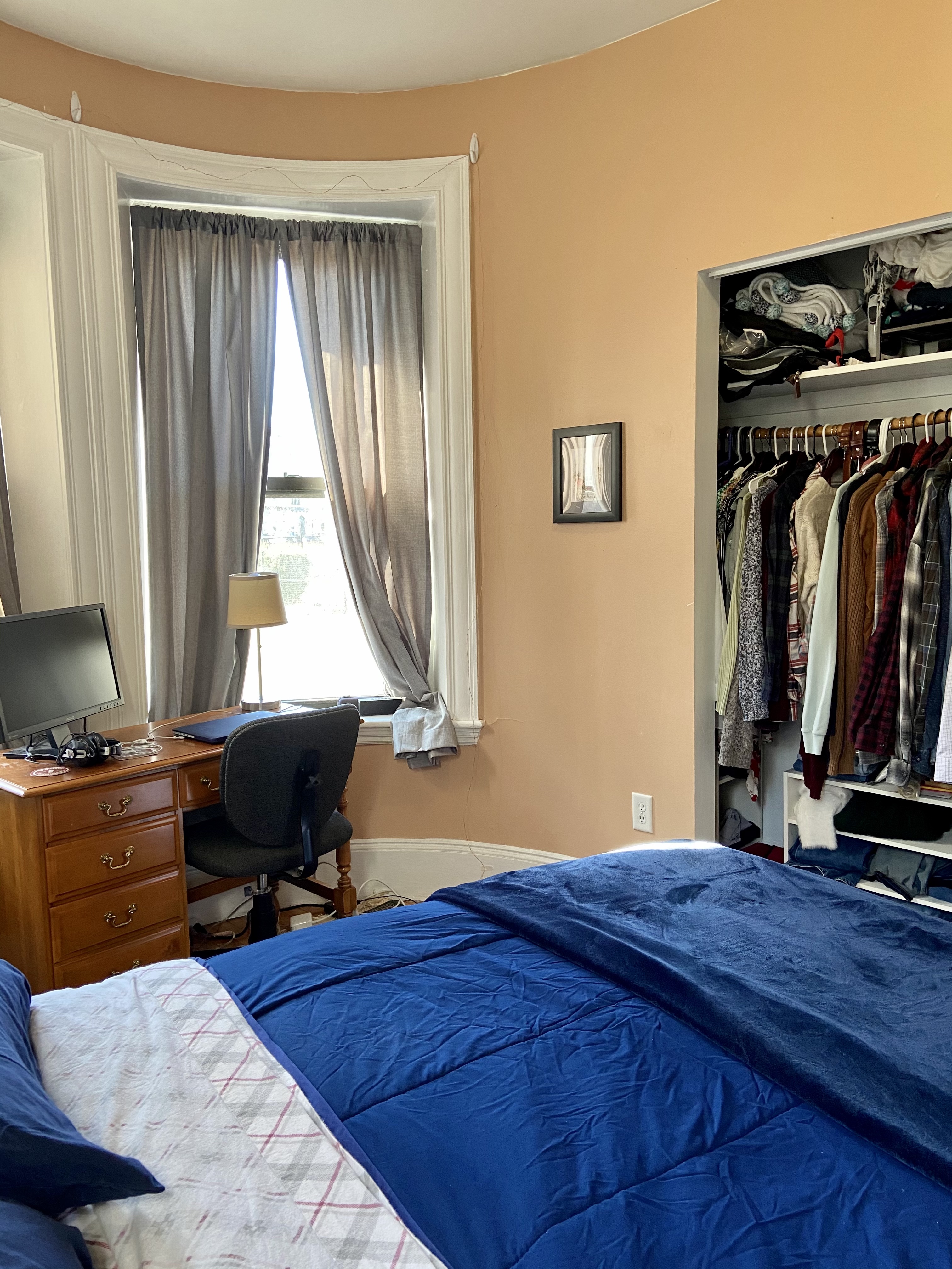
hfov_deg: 53.1
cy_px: 634
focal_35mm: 26
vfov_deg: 67.3
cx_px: 476
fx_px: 953
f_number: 1.8
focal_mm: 4.25
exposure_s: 1/60
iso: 125
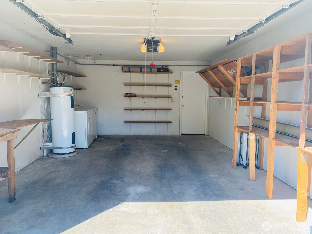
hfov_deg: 67.3
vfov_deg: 53.1
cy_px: 117
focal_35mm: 26
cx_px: 156
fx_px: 234
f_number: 1.8
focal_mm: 4.25
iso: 32
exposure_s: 1/331
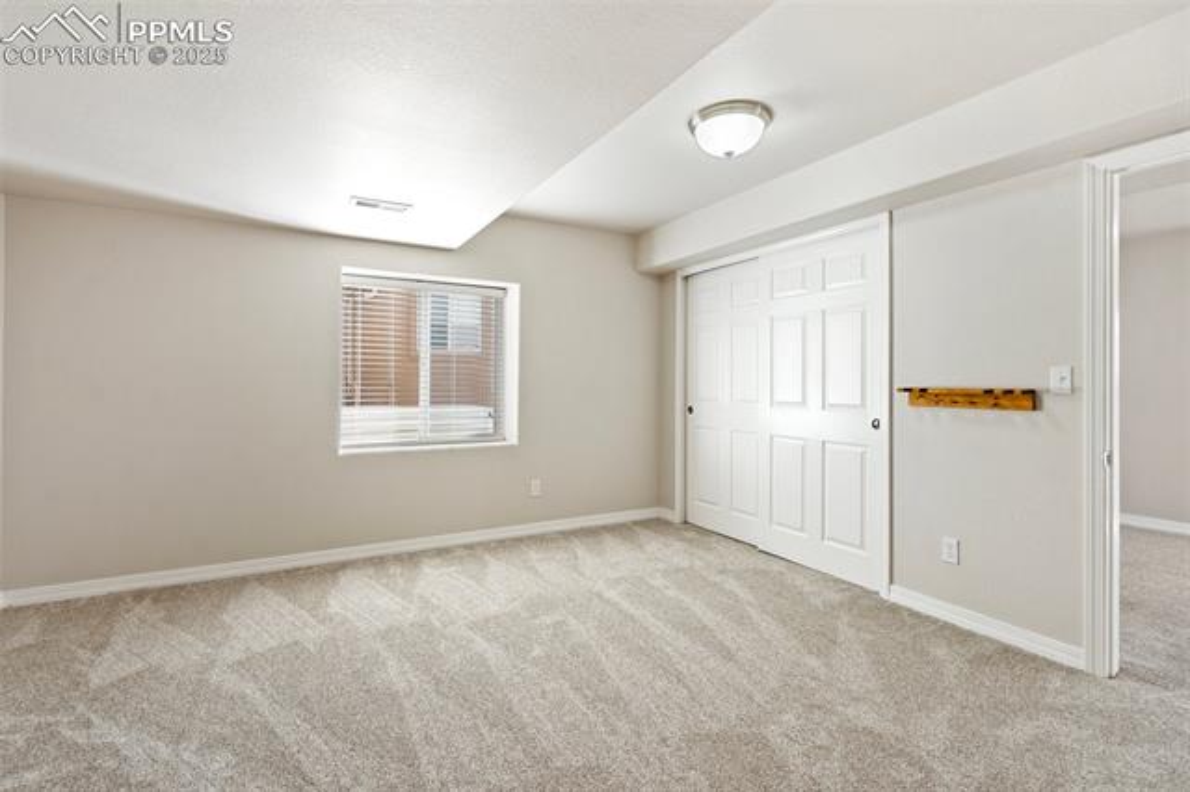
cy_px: 396
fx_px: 529
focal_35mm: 16
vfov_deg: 73.7
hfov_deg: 96.8
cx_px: 595
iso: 100
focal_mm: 16
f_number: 5.6
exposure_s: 1/4
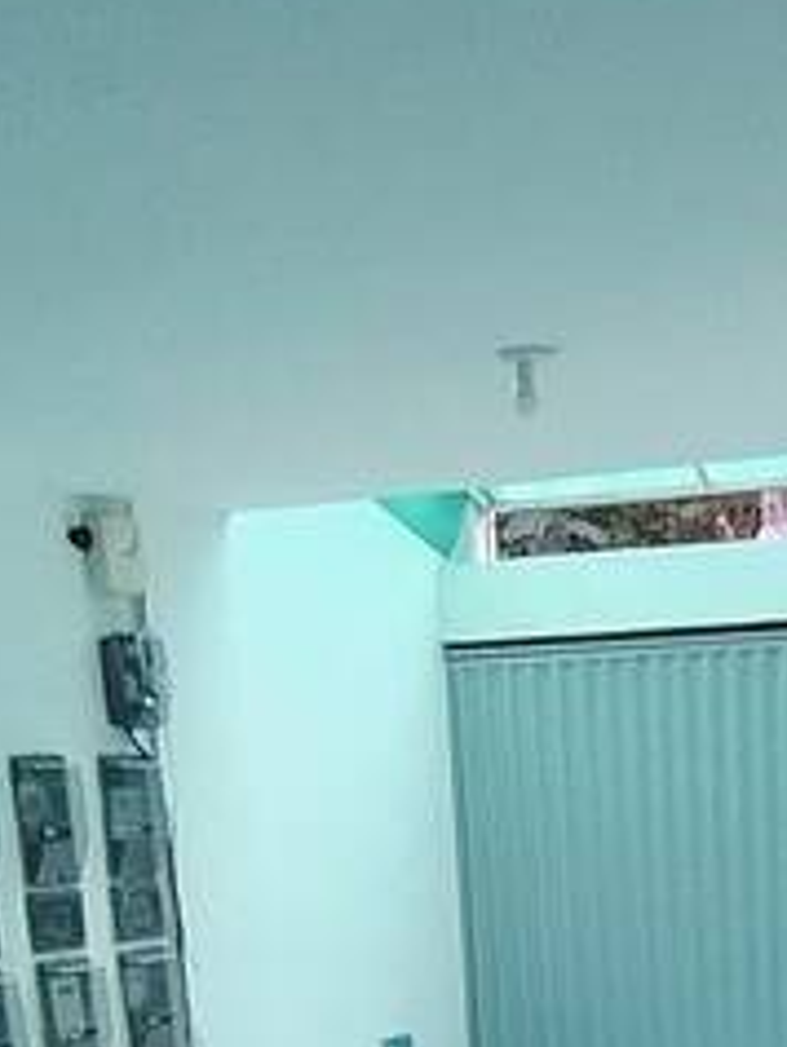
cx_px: 623
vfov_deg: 22.3
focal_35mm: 73
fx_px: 2211
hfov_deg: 20.0
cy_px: 1546
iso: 189
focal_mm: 1.66
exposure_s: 1/40
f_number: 2.2
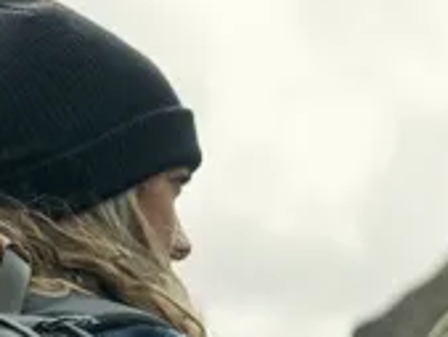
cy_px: 476
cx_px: 21
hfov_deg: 12.3
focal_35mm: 159
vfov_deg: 9.1
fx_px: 2059
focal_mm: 35
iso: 100
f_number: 3.2
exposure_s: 1/2000
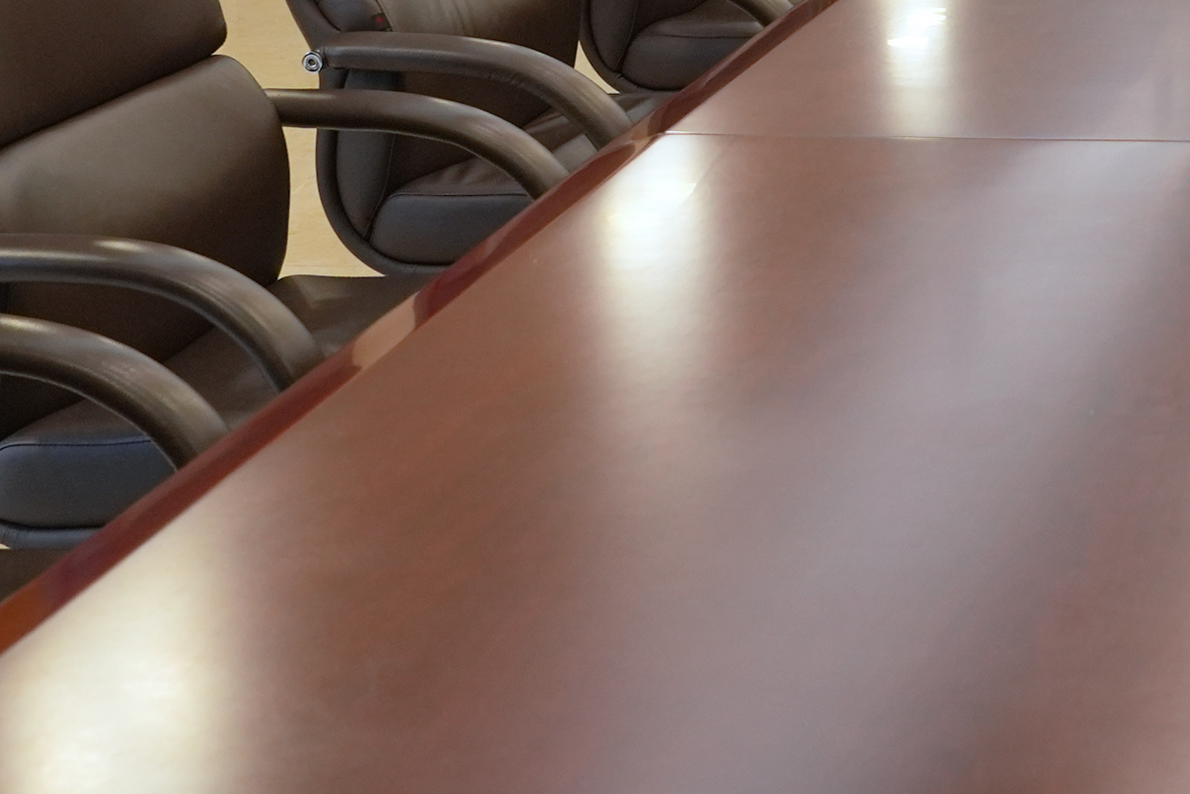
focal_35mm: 94
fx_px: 3107
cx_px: 1743
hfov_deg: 19.2
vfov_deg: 13.7
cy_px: -377
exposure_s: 1/80
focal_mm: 24
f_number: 4.5
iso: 640
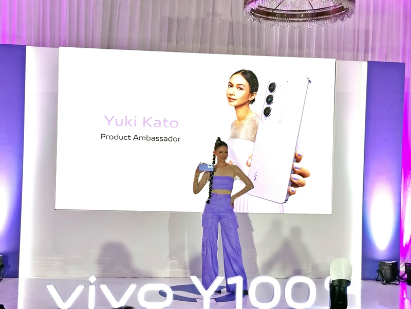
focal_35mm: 50
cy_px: 154
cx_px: 206
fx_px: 594
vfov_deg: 29.1
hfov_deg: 38.2
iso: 160
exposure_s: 1/50
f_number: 1.79
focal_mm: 4.71
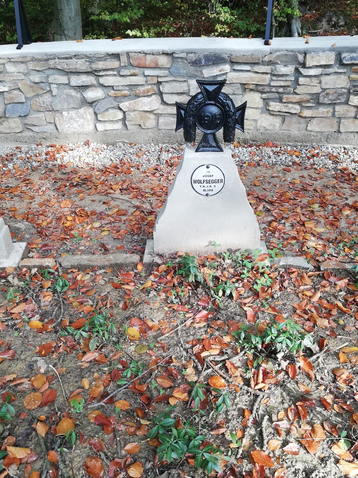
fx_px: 427
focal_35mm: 31
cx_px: 179
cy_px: 239
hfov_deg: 45.4
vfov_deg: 58.4
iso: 64
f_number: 2.2
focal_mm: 3.81
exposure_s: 1/100
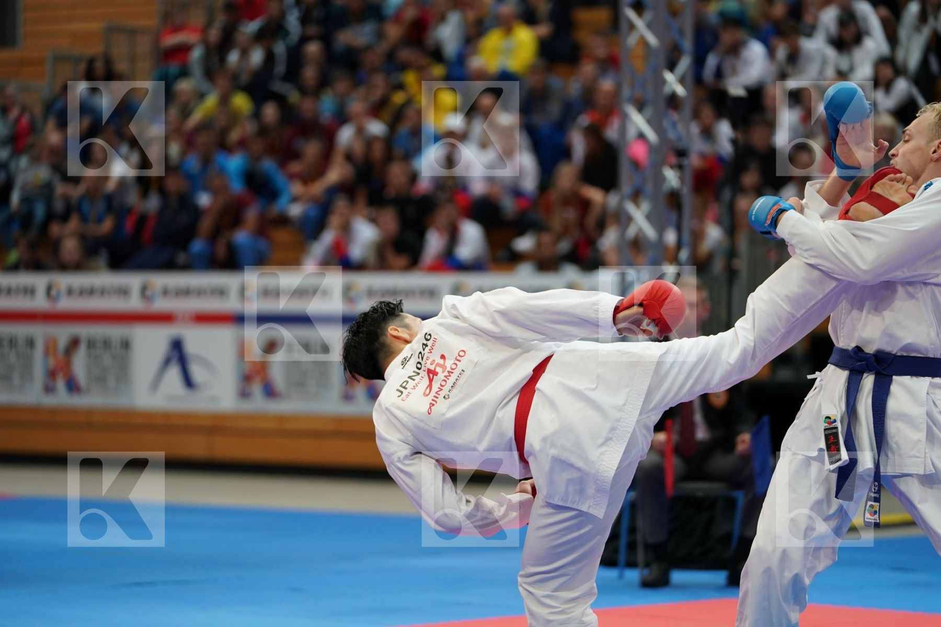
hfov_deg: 15.1
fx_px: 3555
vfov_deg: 10.1
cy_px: 314
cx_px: 470
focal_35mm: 136
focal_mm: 136
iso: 1600
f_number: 2.8
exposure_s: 1/1000
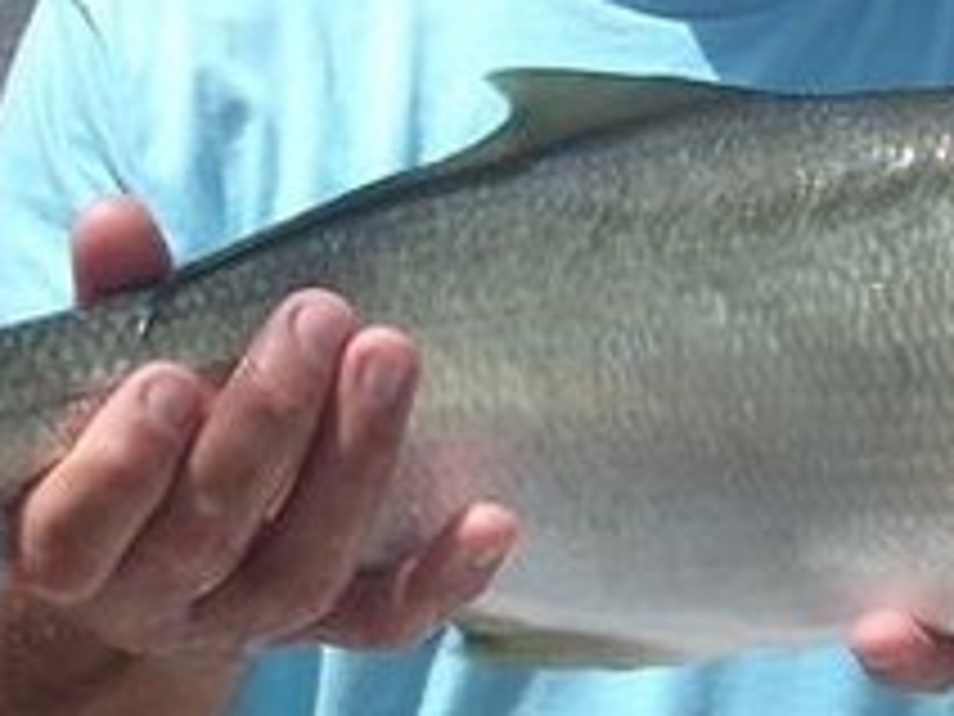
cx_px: 626
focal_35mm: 110
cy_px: 86
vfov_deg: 13.4
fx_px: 3032
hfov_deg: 17.8
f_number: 5.6
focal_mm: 6.2
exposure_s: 1/273
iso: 64
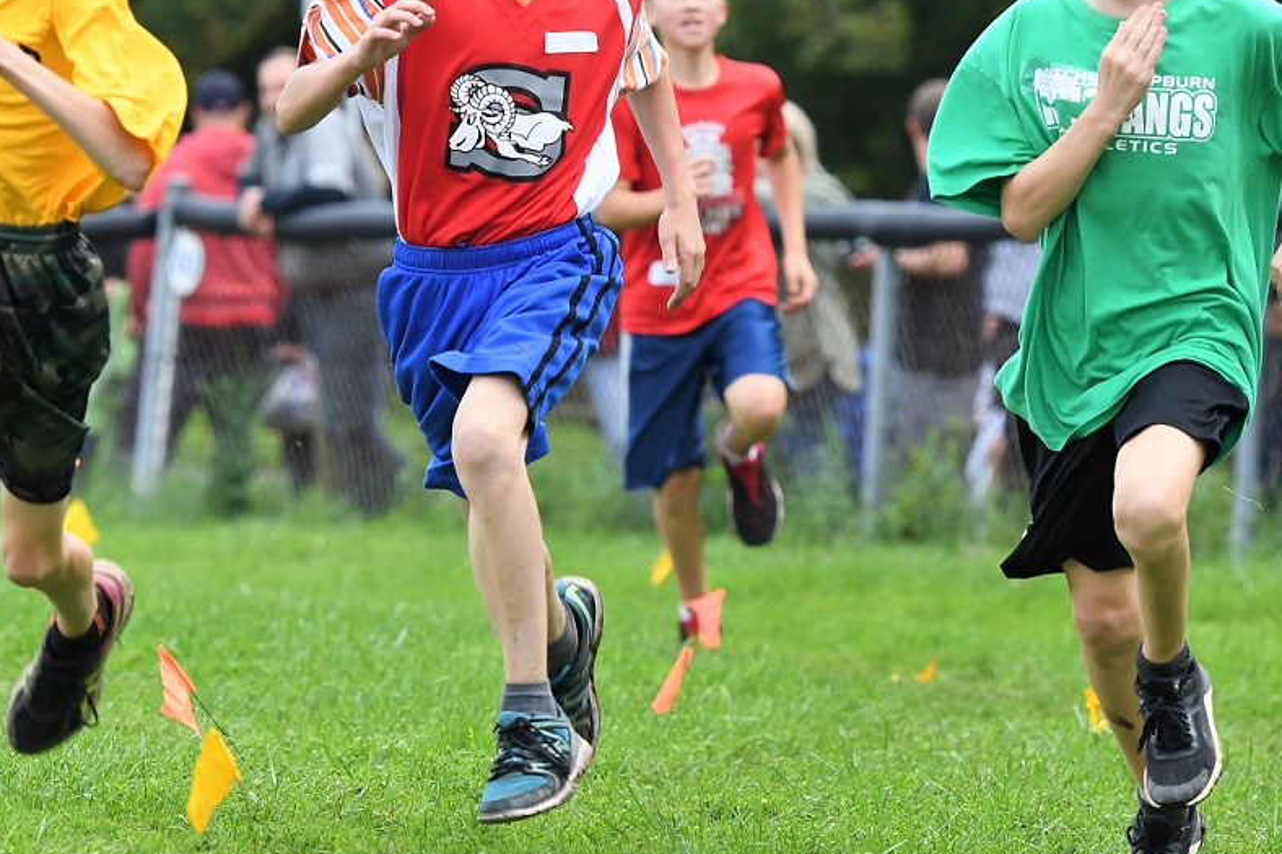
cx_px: 540
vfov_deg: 3.5
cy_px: 310
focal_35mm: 389
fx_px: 13849
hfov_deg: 5.3
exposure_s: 1/800
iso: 720
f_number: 5
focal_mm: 180
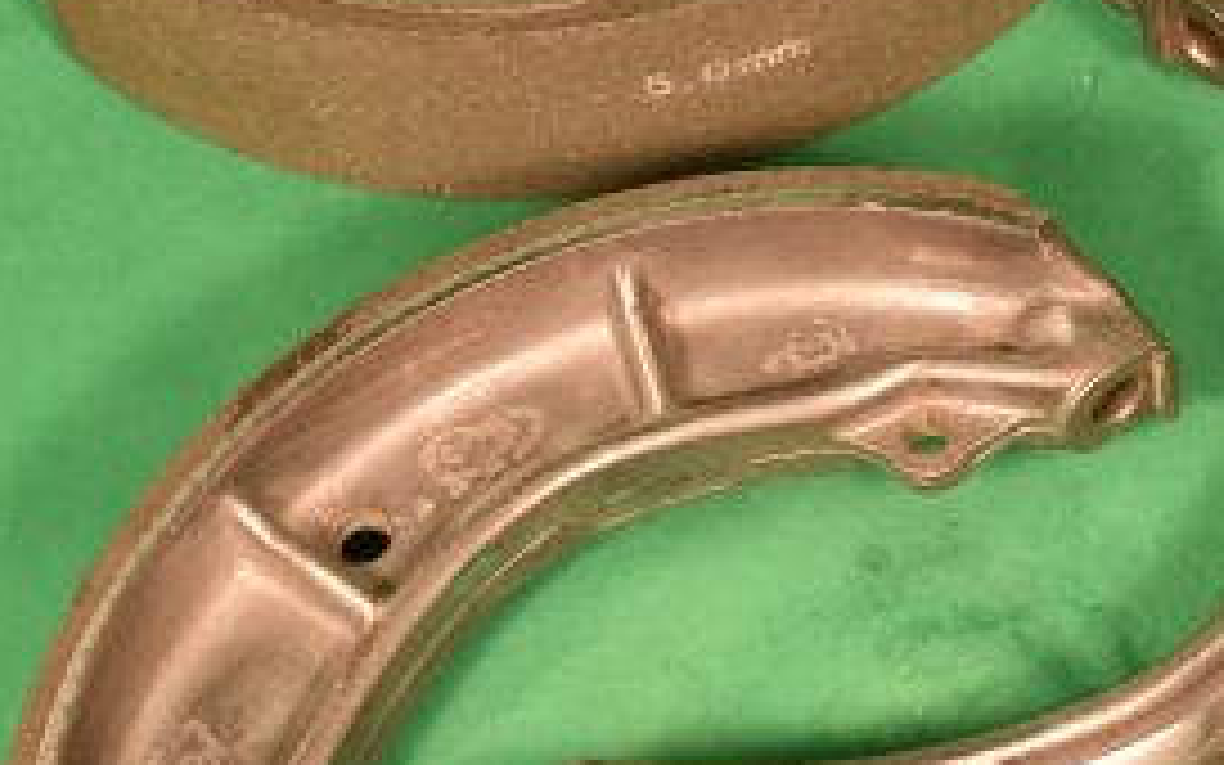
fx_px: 4503
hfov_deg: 15.4
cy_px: 335
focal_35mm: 135
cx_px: 1012
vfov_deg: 9.7
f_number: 14
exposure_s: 1/60
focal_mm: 40
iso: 400
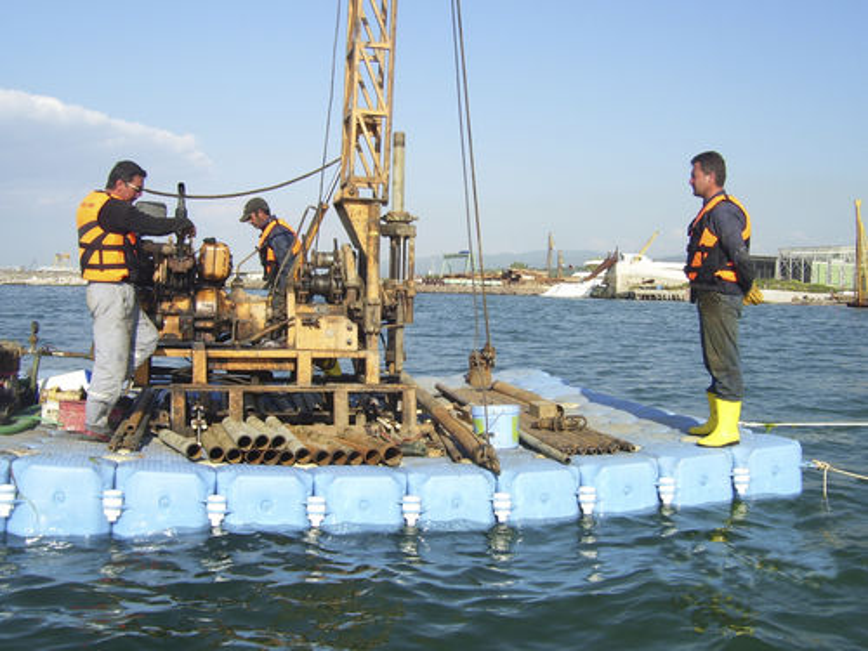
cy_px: 326
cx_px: 434
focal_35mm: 37
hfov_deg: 50.1
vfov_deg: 38.7
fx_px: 928
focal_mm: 6
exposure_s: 1/500
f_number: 4.8
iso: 80
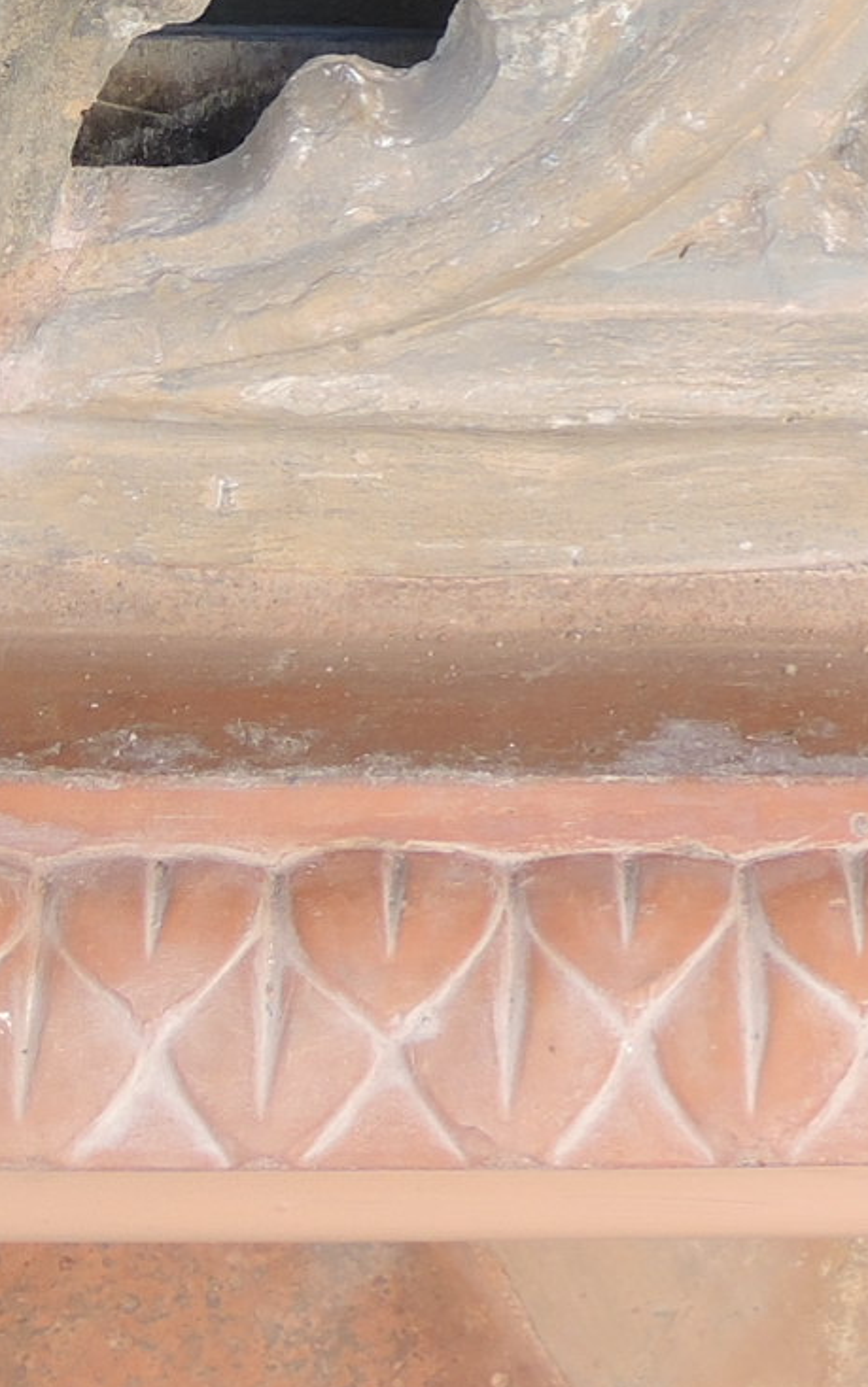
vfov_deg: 15.1
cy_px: -418
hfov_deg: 9.5
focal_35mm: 132
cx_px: 1464
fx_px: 4994
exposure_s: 1/60
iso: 80
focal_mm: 6
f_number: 2
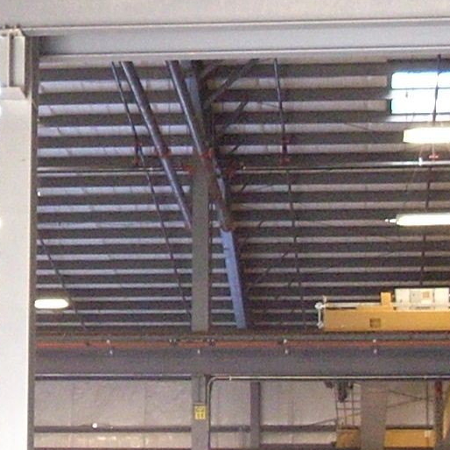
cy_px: 25
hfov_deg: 10.5
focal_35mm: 163
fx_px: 2397
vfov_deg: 10.7
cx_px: -139
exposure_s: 1/30
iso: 259
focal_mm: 6.2
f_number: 2.8
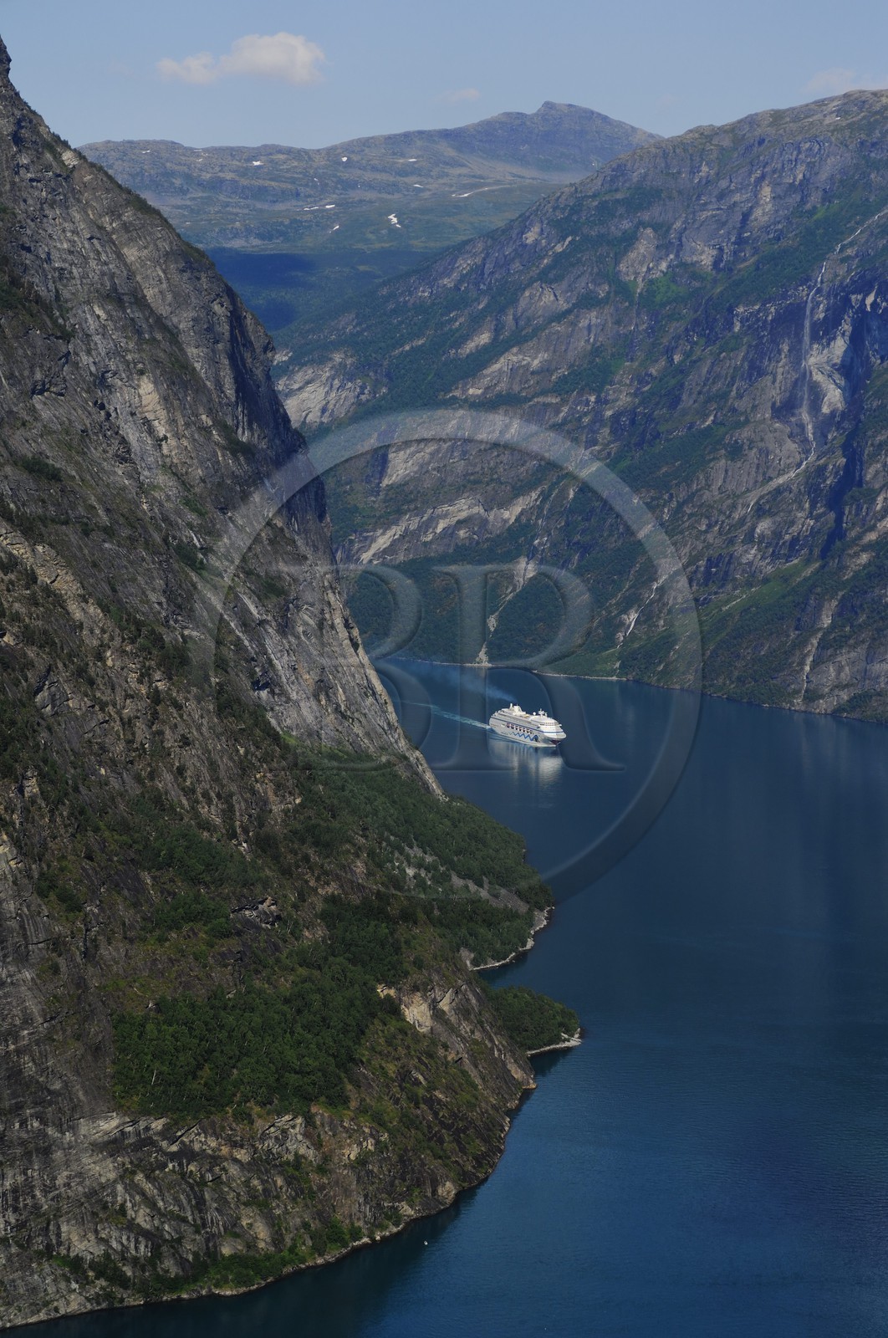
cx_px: 444
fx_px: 2895
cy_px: 669
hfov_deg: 17.4
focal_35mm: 78
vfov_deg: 26.0
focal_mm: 52
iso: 100
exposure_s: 1/1500
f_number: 4
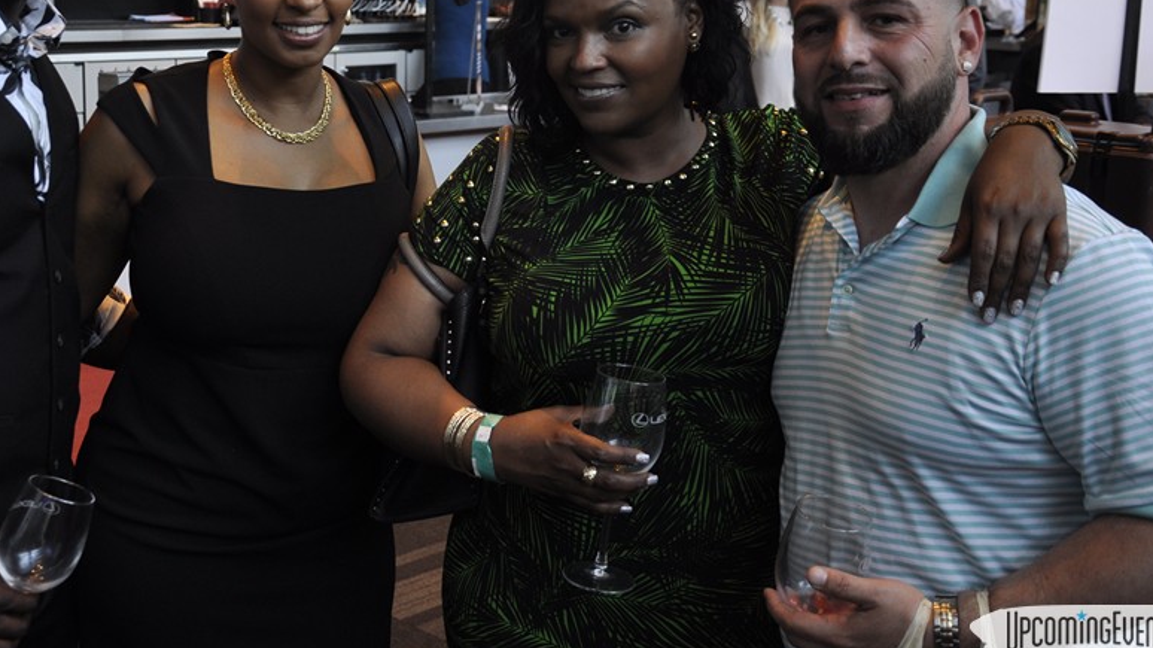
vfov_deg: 23.5
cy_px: 191
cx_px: 477
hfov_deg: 40.7
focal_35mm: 51
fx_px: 1549
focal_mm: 25
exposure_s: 1/60
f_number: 5
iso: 400
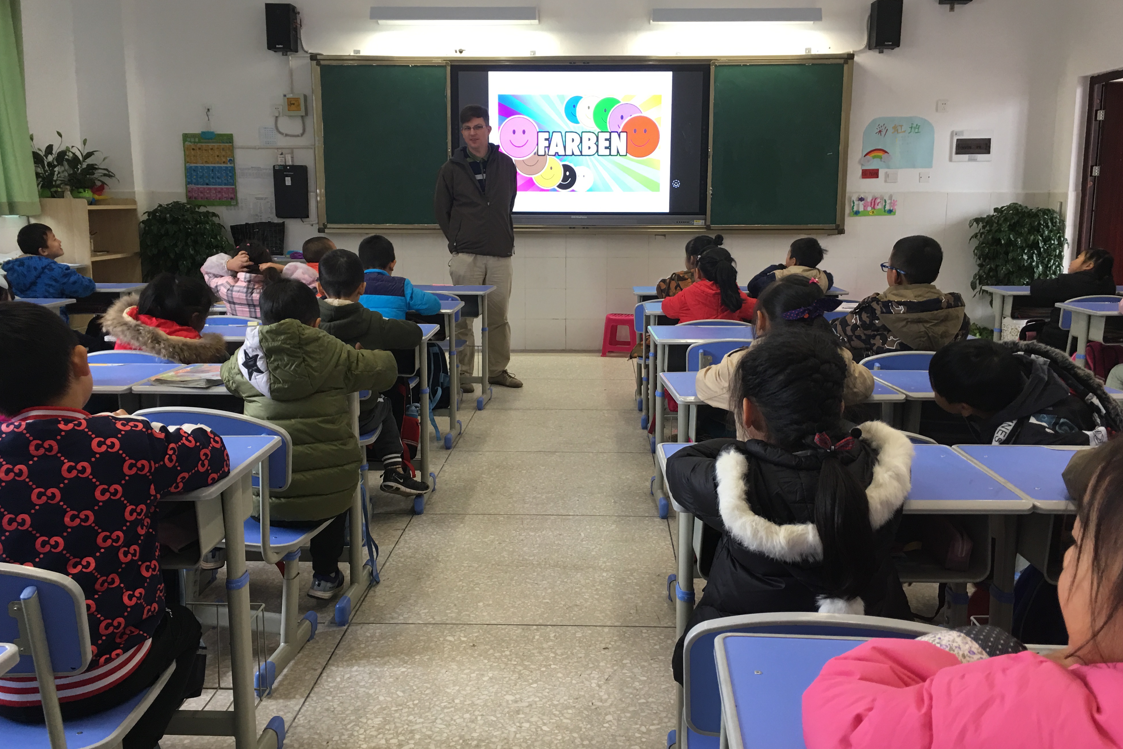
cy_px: 372
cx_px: 569
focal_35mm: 31
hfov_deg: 60.3
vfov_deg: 42.3
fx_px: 967
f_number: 2.2
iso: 50
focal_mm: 4.15
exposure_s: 1/17
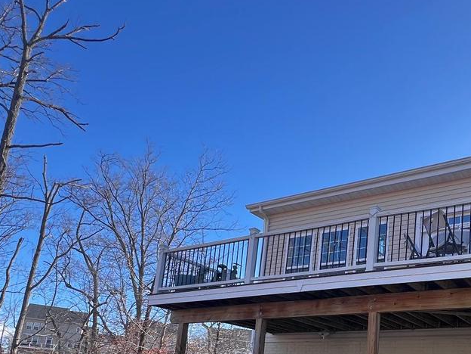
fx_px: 408
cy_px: 320
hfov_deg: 55.6
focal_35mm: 30
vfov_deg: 42.8
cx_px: 379
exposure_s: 1/469
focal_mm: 1.57
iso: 32
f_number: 1.8
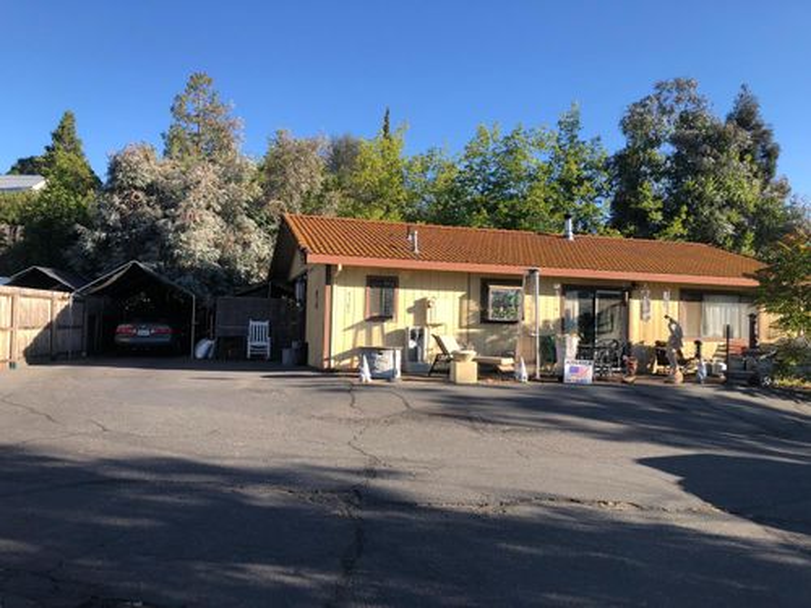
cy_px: 304
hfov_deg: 63.4
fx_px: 656
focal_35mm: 28
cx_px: 406
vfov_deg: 49.7
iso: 20
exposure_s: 1/736
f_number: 1.8
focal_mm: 3.99
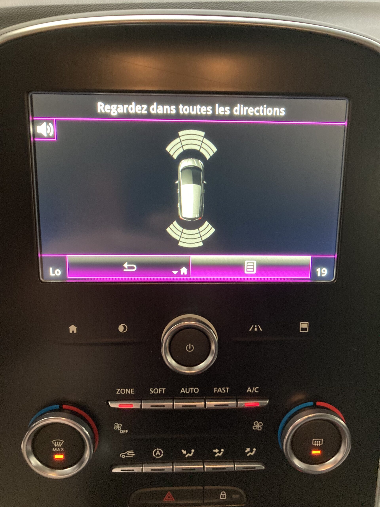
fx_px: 410
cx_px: 190
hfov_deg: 49.7
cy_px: 254
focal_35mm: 28
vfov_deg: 63.4
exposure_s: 1/25
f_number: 1.8
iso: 400
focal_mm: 3.99
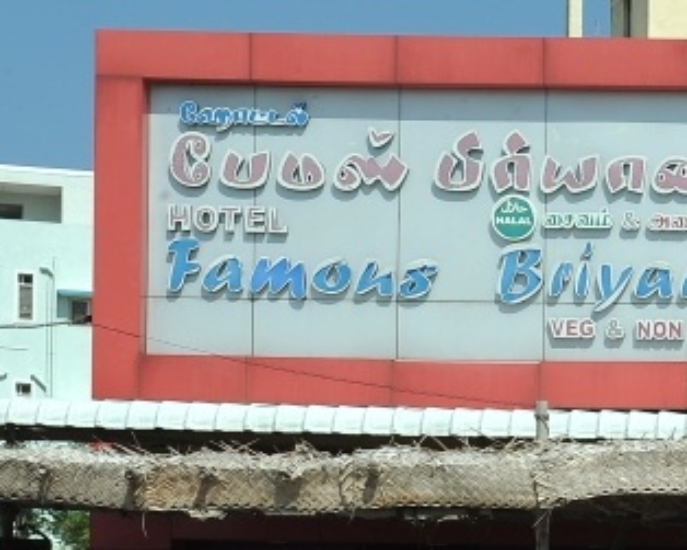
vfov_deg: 13.7
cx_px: 794
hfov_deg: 16.5
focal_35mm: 112
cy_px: 405
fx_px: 2277
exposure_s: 1/125
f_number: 16
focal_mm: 50
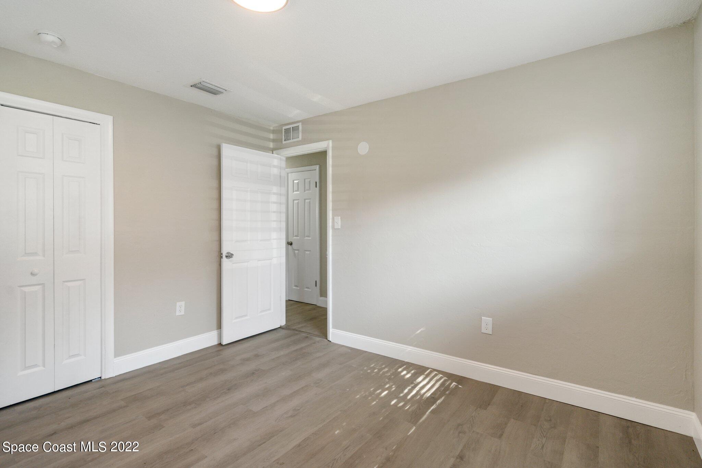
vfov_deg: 70.4
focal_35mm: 17
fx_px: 331
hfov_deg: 93.3
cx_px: 351
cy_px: 234
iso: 320
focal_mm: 17
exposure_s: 1/50
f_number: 5.6
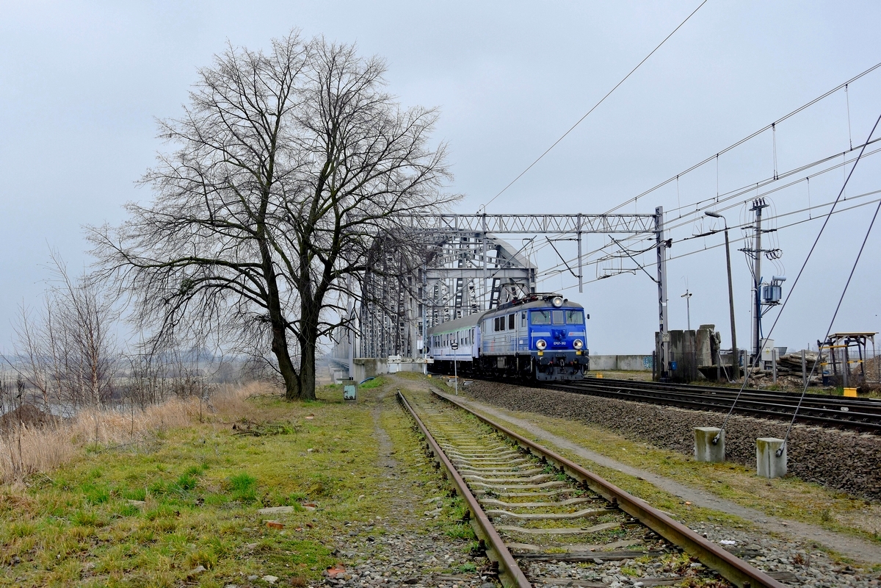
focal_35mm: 36
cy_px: 294
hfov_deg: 53.1
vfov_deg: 36.9
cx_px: 440
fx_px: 881
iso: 250
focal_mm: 24
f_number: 6.3
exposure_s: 1/500
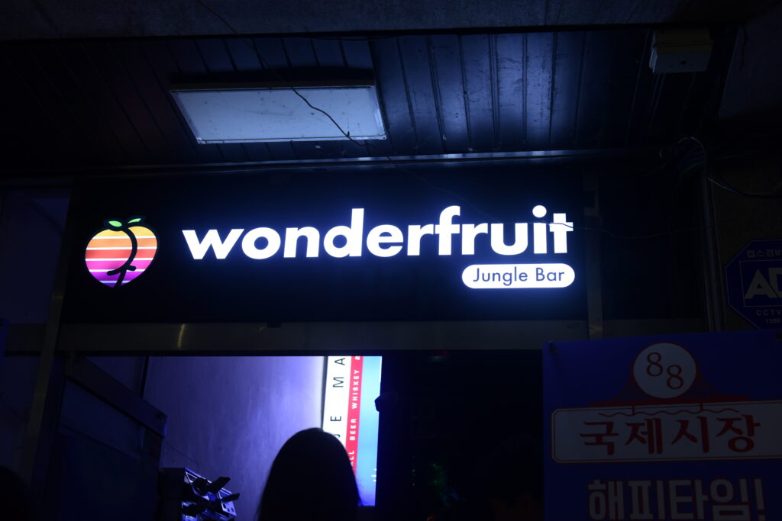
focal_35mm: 45
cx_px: 391
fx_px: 978
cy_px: 260
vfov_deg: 29.9
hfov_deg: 43.6
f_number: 5.6
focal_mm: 45
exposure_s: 1/100
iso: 1000
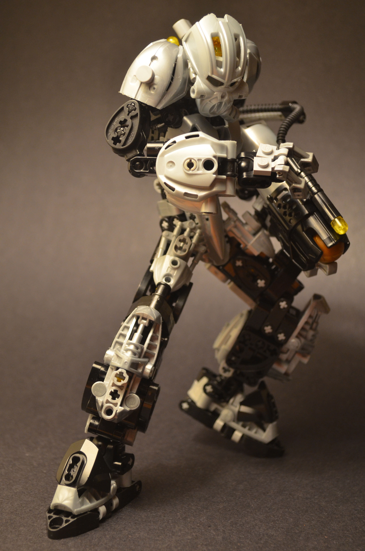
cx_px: 182
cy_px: 276
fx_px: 871
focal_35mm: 57
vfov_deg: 35.1
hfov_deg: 23.7
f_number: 5
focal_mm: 38
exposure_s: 1/30
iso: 800
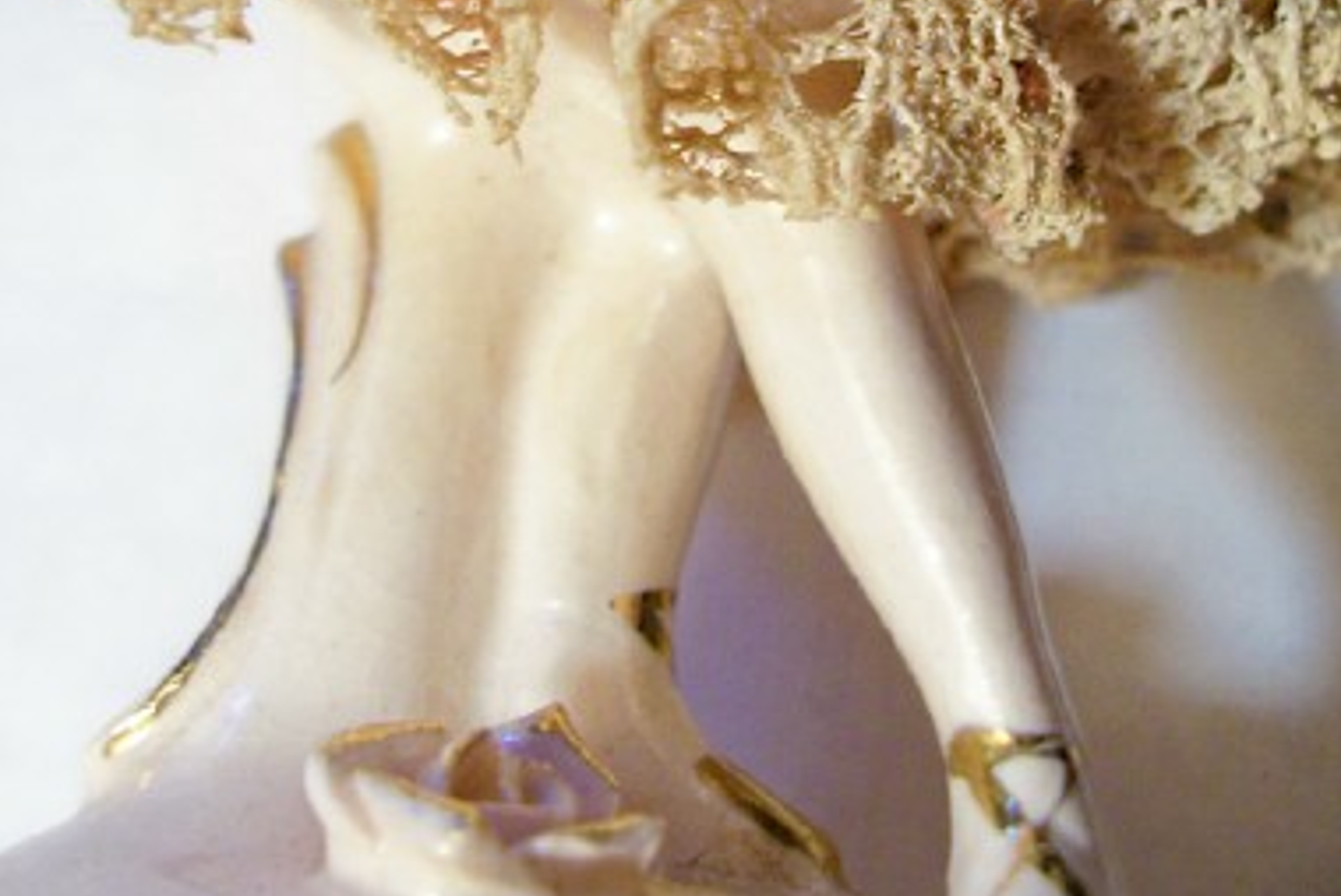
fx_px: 1827
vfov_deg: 26.5
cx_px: 670
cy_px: 63
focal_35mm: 49
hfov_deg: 40.3
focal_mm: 6
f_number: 2.8
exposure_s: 1/30
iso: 140
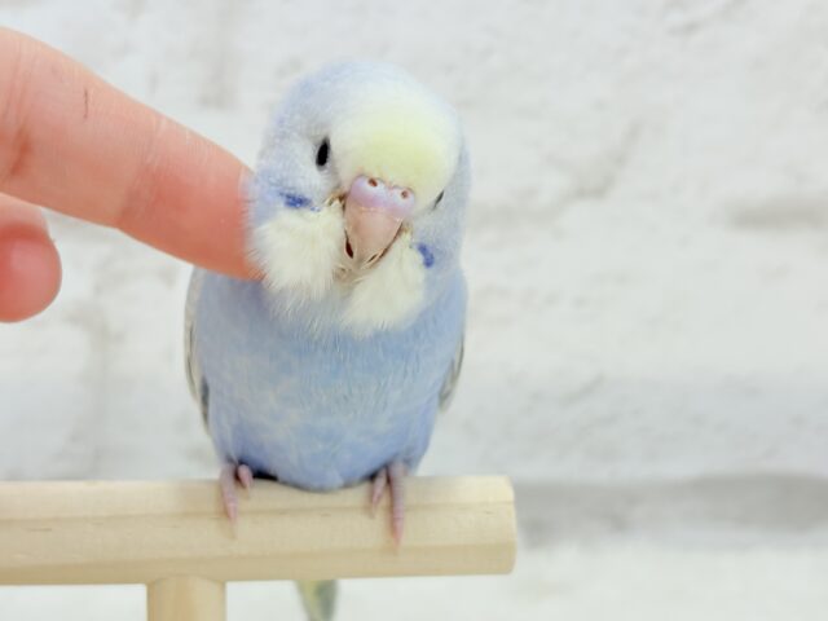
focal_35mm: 52
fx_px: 1244
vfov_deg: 28.0
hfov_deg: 36.8
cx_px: 414
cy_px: 310
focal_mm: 5.96
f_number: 1.6
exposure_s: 1/100
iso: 80
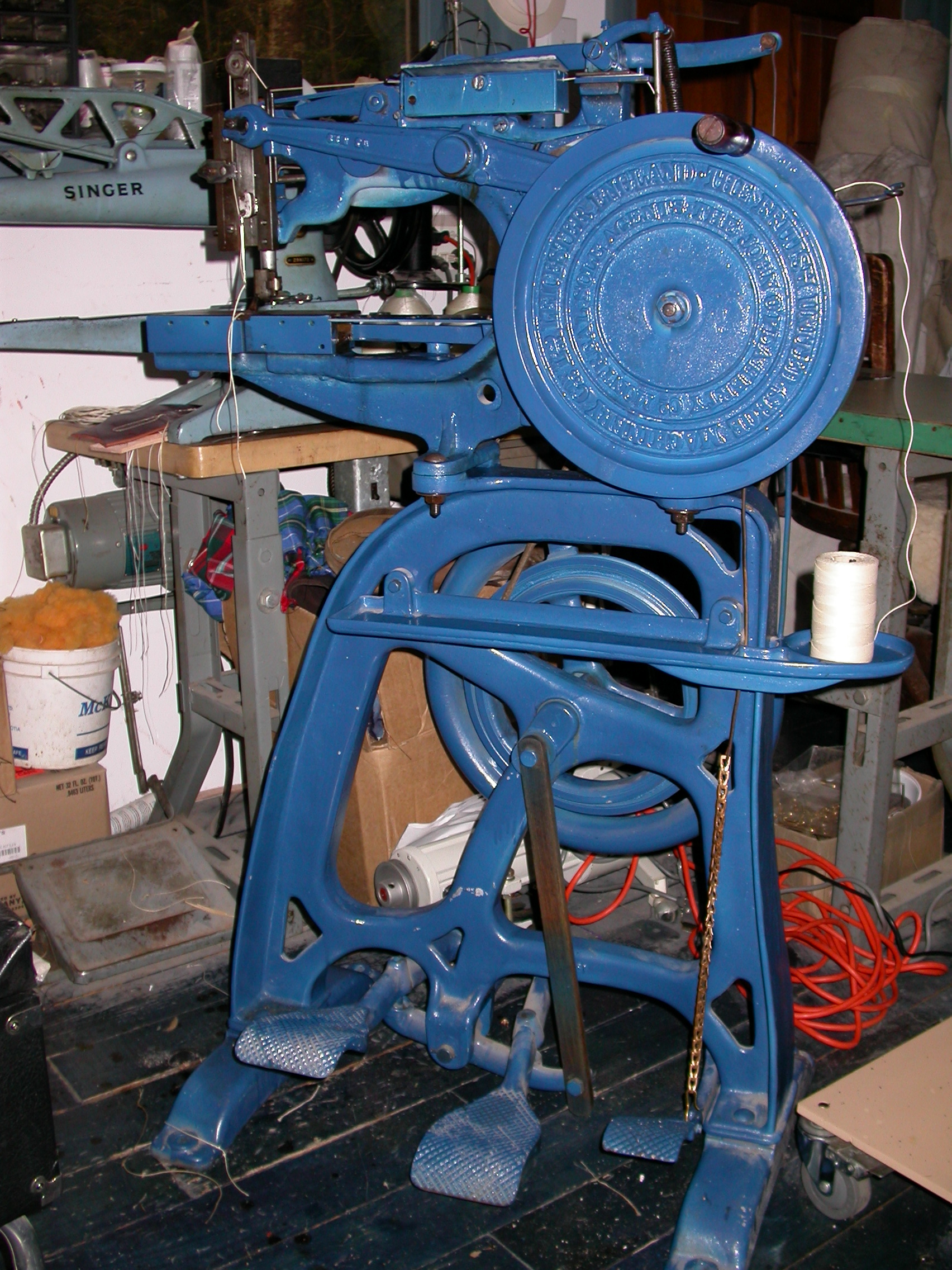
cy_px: 635
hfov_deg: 37.7
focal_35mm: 38
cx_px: 476
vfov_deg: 49.0
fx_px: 1393
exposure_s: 1/60
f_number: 2.6
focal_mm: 7.85
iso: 100
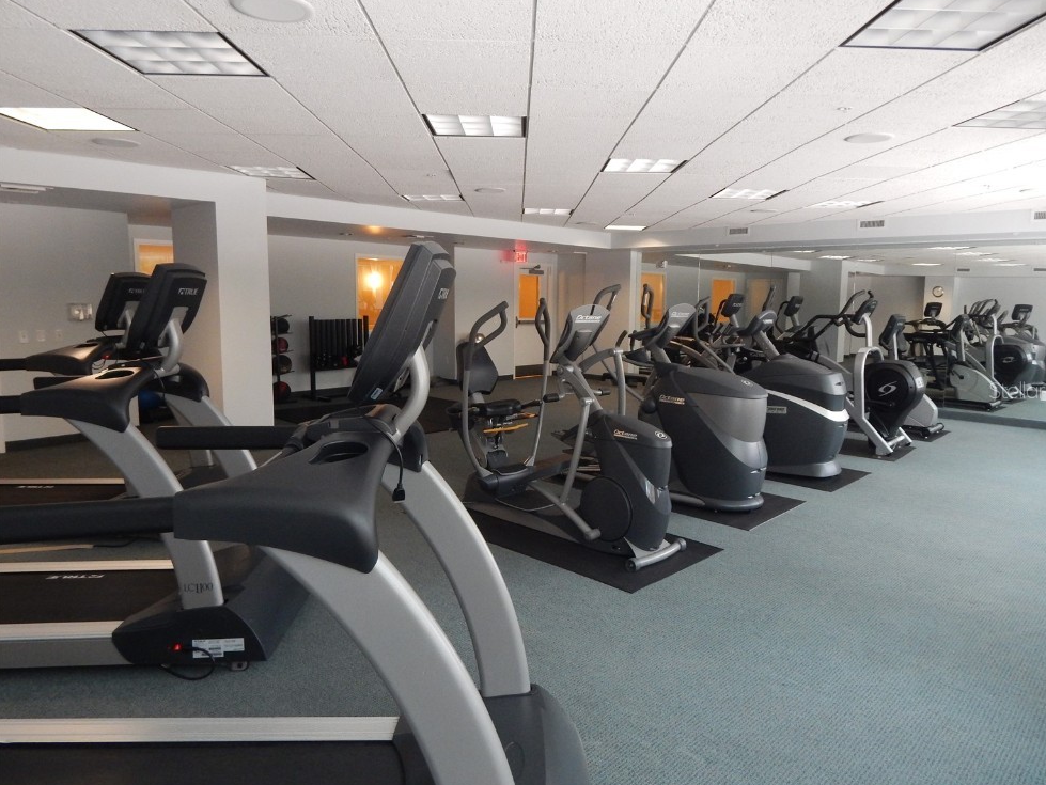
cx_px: 543
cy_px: 390
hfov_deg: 73.9
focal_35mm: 23
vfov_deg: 58.9
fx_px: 695
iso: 400
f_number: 3
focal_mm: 4
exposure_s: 1/50
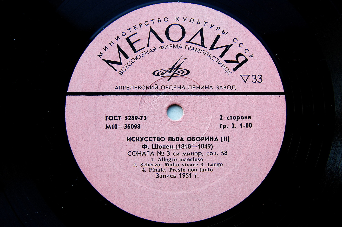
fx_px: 498
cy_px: 114
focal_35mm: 52
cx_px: 171
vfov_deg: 25.7
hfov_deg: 37.9
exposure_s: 1/125
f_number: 5.6
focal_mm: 35
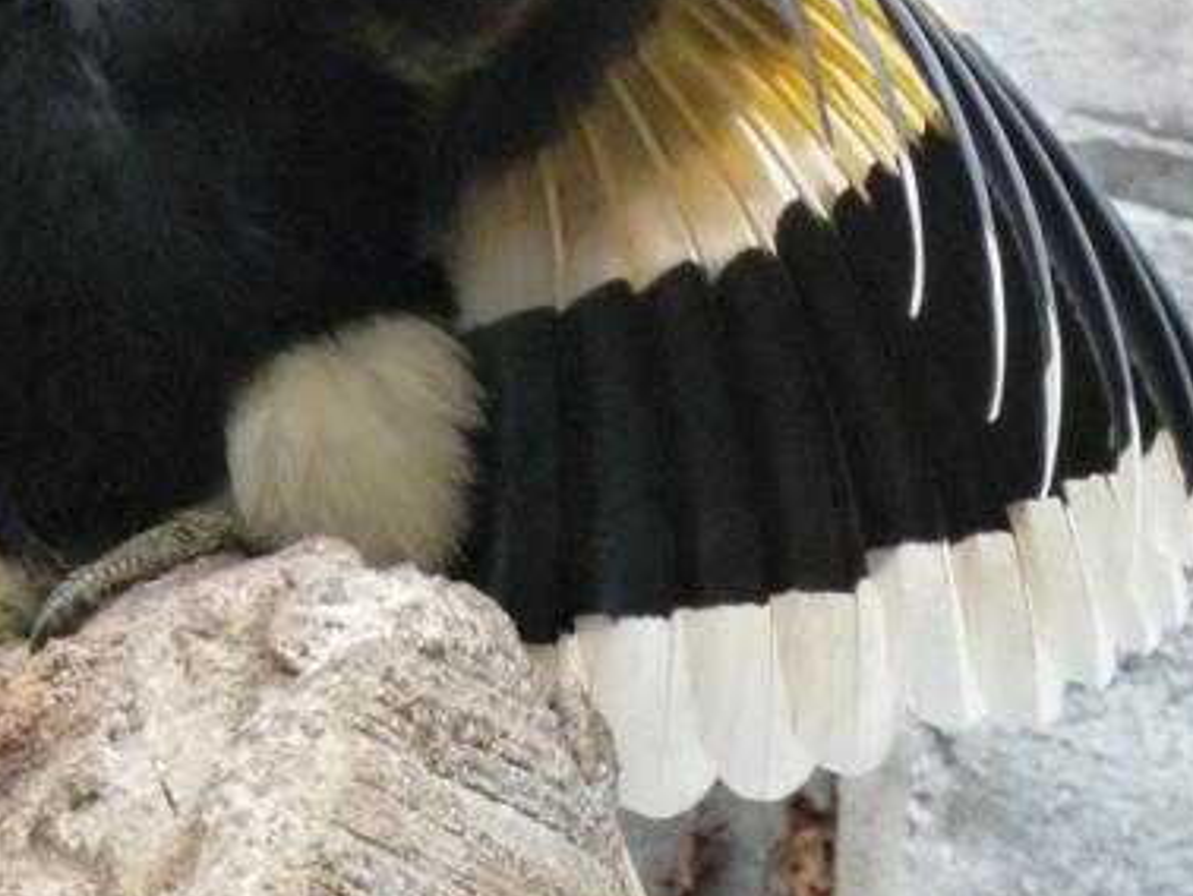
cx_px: 174
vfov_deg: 3.2
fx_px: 16036
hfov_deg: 4.3
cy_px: 117
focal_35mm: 465
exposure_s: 1/100
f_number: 3.7
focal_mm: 39.2
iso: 800
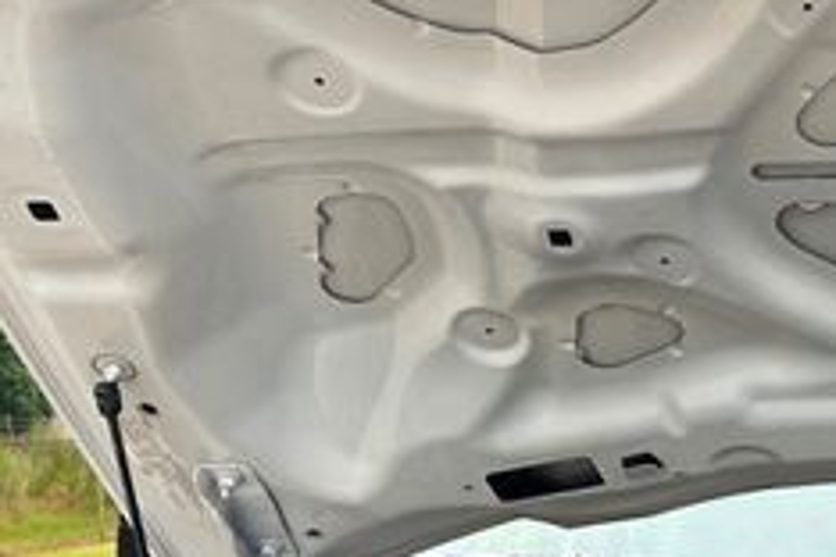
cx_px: 1000
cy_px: 596
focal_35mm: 74
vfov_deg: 17.8
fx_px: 1718
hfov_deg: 24.7
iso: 40
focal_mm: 5.7
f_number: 1.5
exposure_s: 1/188
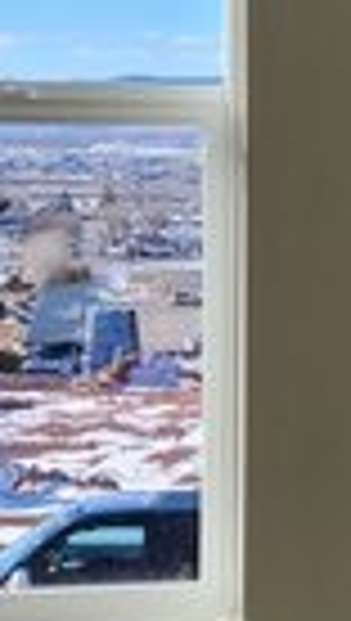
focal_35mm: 139
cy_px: 248
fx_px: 2291
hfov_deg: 8.2
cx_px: 792
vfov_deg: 15.4
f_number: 1.8
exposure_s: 1/671
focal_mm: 5.4
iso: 20
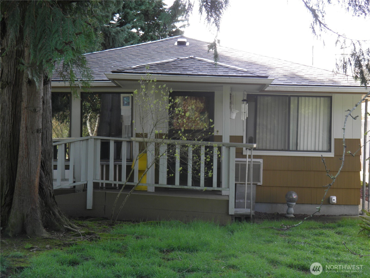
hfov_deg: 34.9
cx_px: 185
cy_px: 139
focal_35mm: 55
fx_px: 588
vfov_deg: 26.6
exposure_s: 1/40
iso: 50
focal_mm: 10
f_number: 3.6
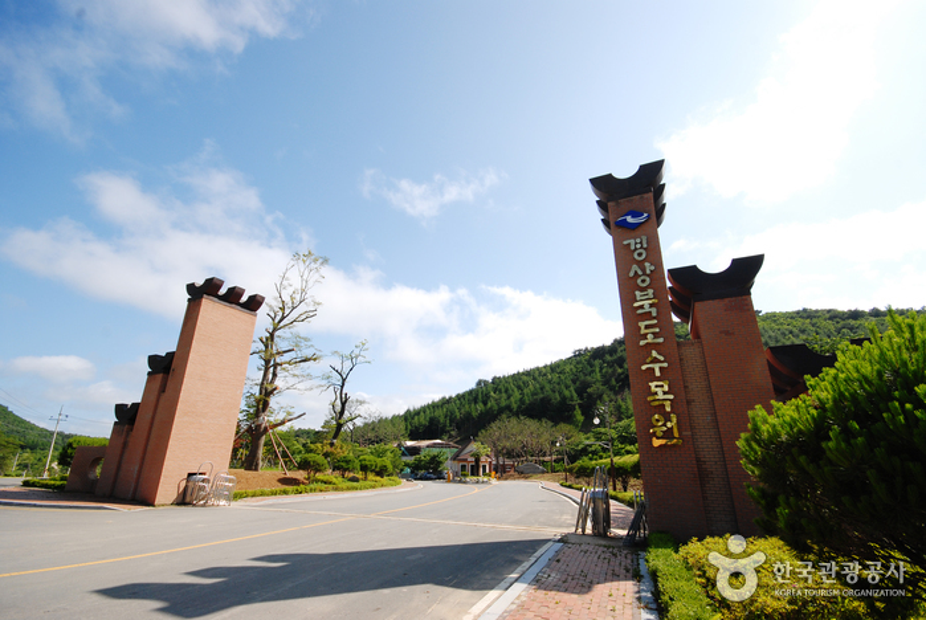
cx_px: 463
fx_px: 386
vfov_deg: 77.5
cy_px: 310
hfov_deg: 100.3
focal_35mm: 15
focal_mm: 10
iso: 200
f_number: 9
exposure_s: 1/320
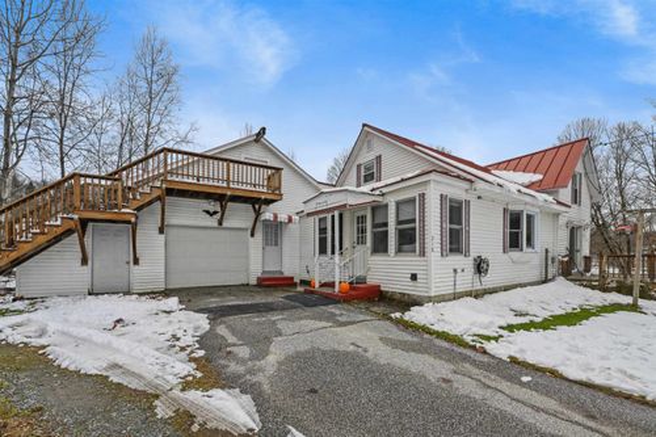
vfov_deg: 81.2
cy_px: 218
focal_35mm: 14
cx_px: 328
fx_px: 255
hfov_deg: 104.3
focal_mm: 14
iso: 800
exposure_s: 1/100
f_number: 14
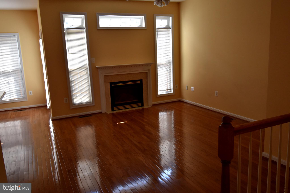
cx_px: 145
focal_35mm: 30
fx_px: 242
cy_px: 96
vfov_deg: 43.6
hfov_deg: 61.9
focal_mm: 20
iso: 400
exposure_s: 1/160
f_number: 6.3
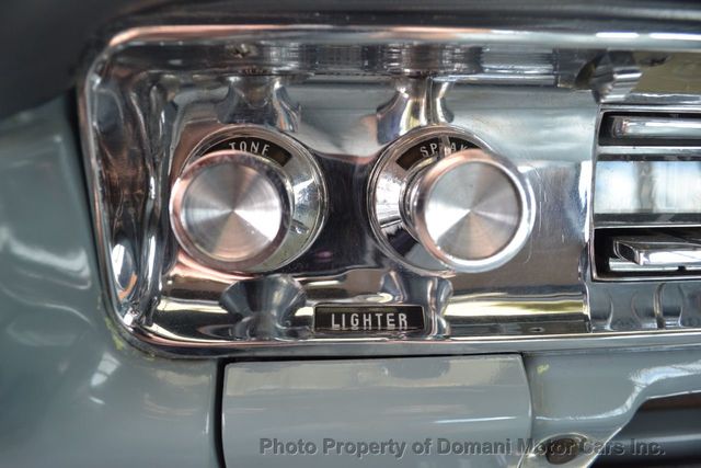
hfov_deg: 67.4
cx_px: 350
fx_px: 526
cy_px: 234
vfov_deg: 48.0
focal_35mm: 27
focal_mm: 18
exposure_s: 1/60
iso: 400
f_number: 6.3
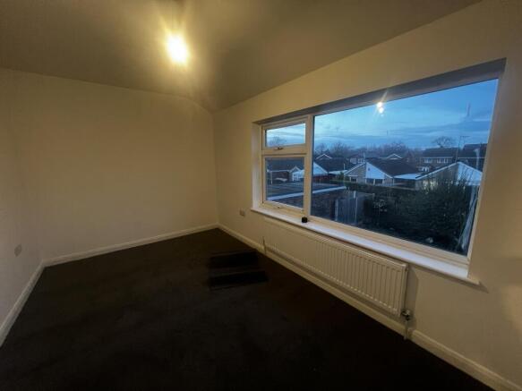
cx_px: 261
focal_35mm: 13
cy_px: 196
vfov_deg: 89.9
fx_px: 196
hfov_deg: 106.2
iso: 400
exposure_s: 1/50
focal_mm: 1.57
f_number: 1.8
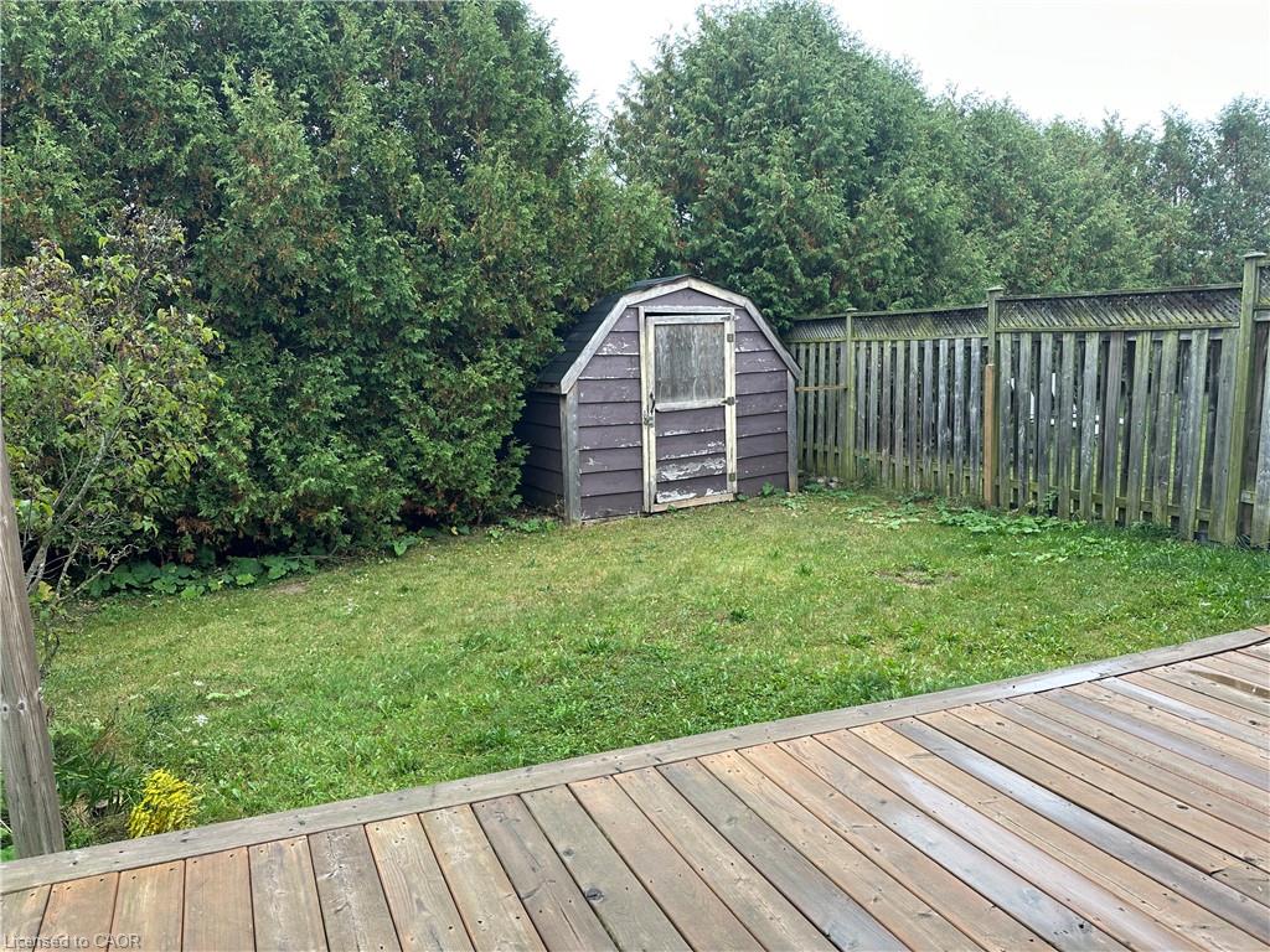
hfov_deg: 71.6
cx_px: 635
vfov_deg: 56.8
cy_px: 476
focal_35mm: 24
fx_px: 881
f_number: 1.78
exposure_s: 1/121
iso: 80
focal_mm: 6.86
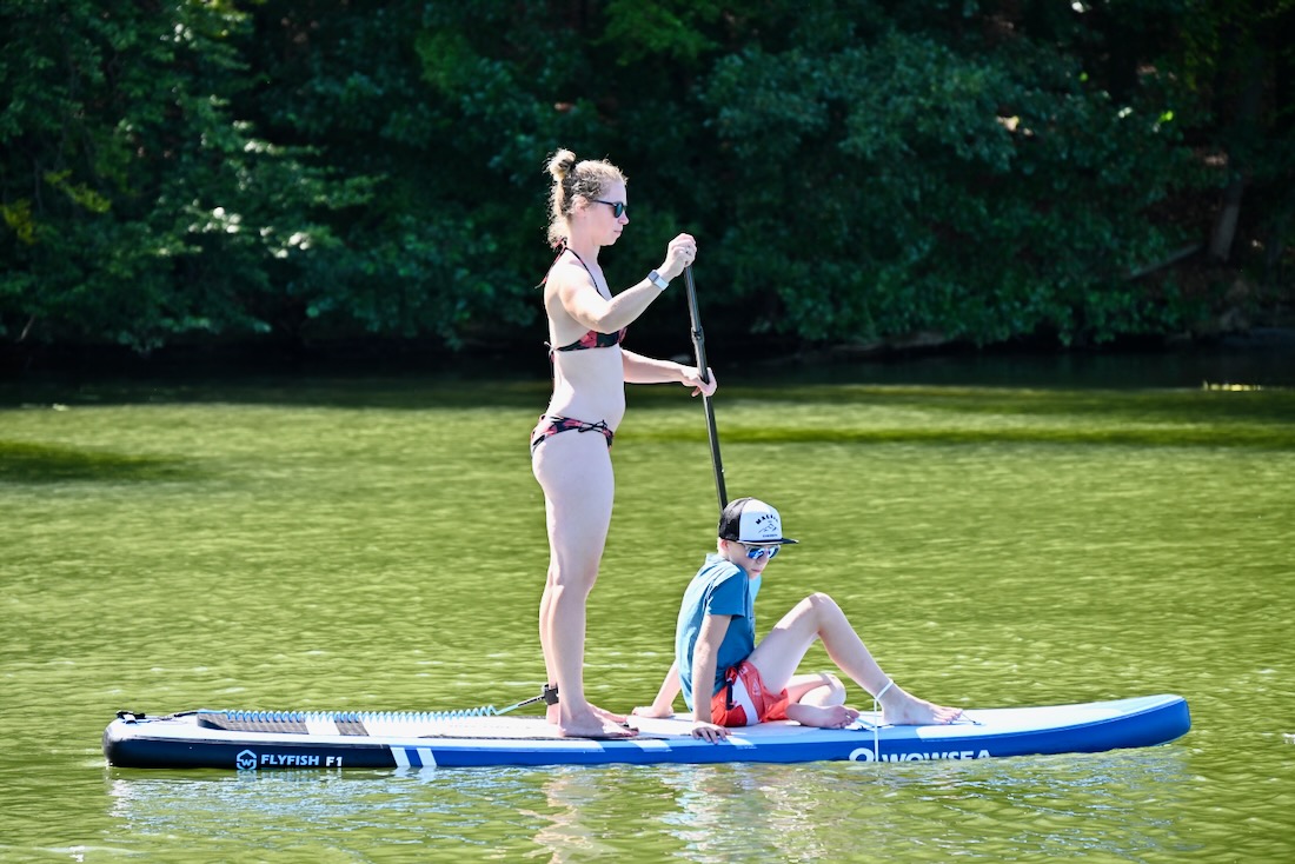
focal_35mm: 175
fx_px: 6296
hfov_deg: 11.7
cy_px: 432
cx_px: 648
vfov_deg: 7.9
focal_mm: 175
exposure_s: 1/400
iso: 400
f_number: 6.3
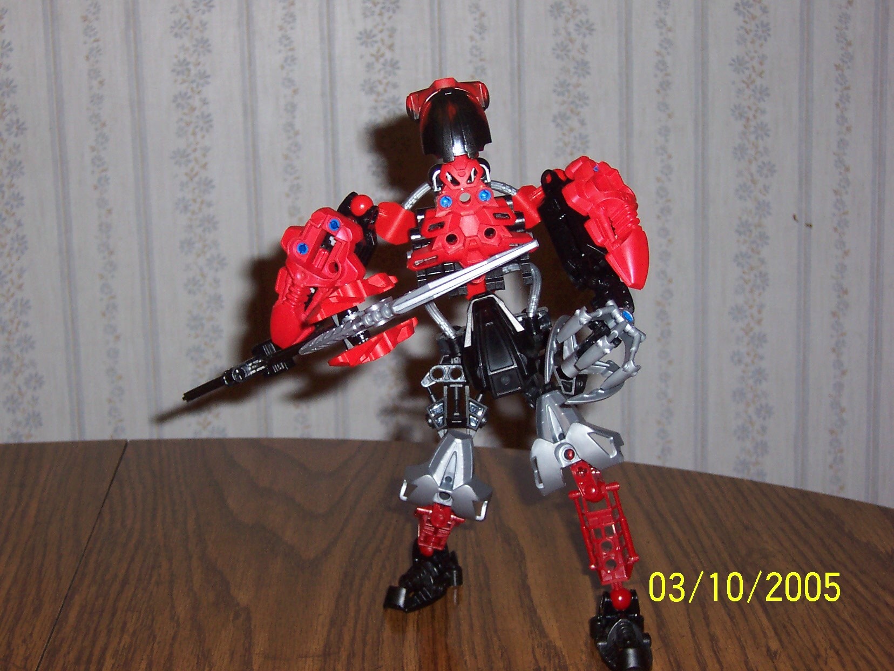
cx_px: 447
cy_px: 336
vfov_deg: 17.8
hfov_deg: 23.6
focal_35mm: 83
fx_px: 2144
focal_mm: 12.8
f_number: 4
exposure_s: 1/90
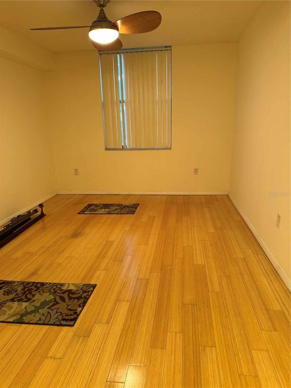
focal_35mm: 24
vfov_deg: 71.6
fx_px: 269
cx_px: 146
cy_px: 194
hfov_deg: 56.8
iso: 160
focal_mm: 6.86
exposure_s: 1/60
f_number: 1.78
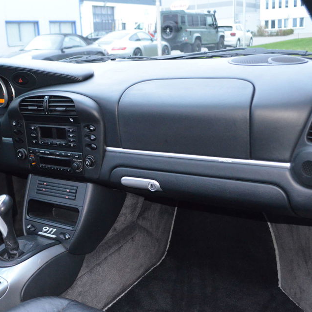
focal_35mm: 41
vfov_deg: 40.9
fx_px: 418
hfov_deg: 40.1
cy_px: 160
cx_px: 89
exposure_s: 1/25
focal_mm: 20
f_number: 3.8
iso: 3200
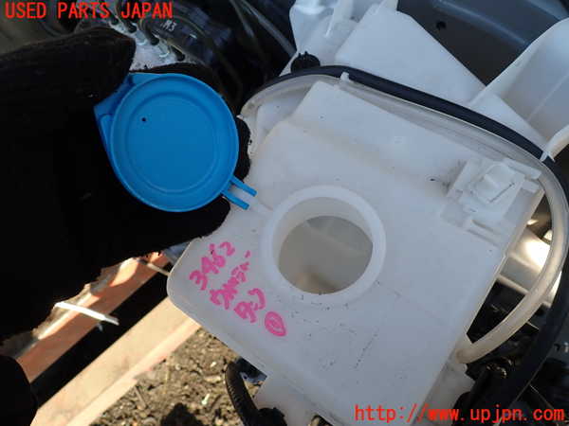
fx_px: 411
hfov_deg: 69.4
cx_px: 284
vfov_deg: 54.9
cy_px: 213
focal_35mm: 25
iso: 100
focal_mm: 4.5
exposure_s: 1/250
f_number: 2.8
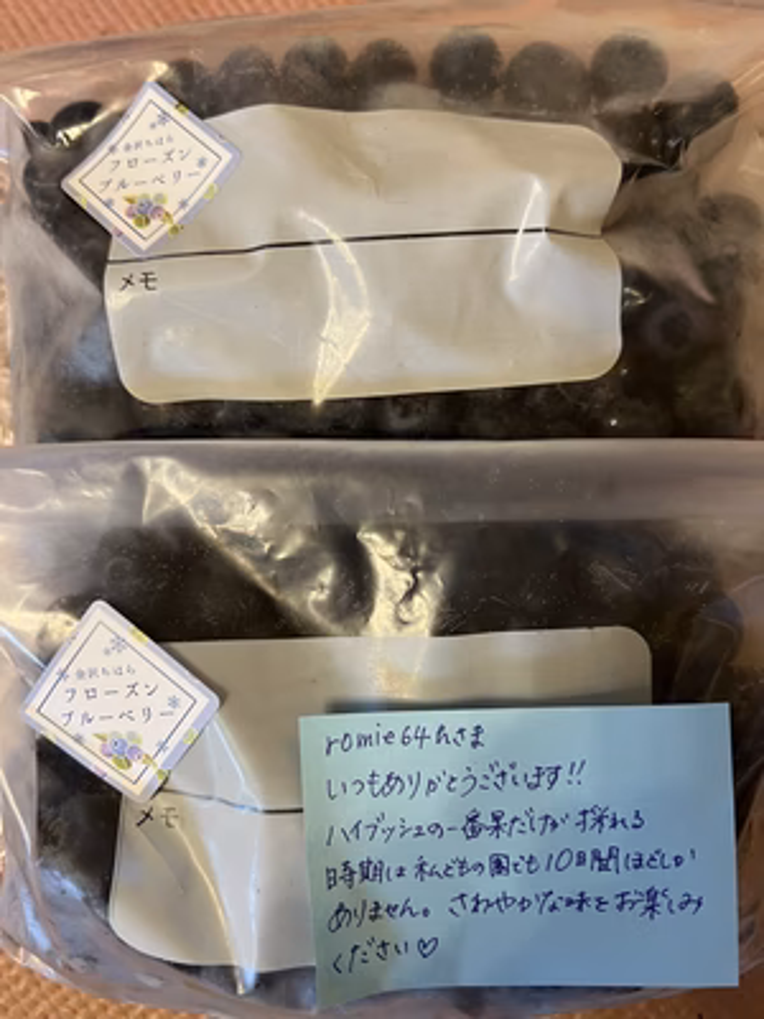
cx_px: 382
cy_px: 510
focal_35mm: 26
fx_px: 765
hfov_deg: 53.1
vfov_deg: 67.3
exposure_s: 1/60
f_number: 1.5
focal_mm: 5.7
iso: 160
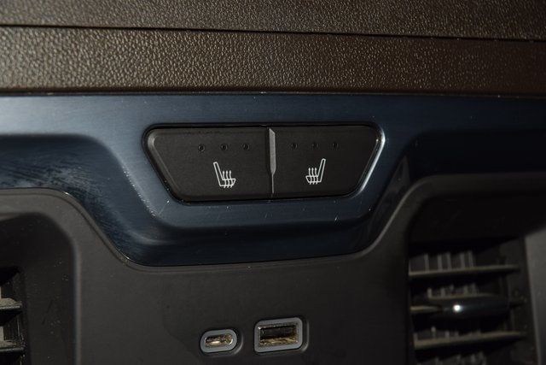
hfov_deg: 19.5
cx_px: 273
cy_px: 182
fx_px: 1593
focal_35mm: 105
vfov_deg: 13.0
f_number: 8
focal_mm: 70
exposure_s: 1/125
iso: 100
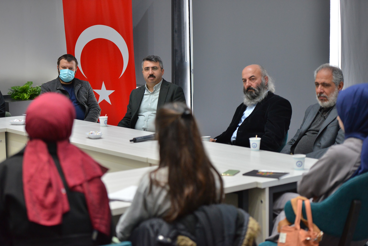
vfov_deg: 18.2
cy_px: 123
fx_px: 767
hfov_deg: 27.0
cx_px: 184
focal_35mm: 75
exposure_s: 1/125
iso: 2000
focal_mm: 75
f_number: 2.8
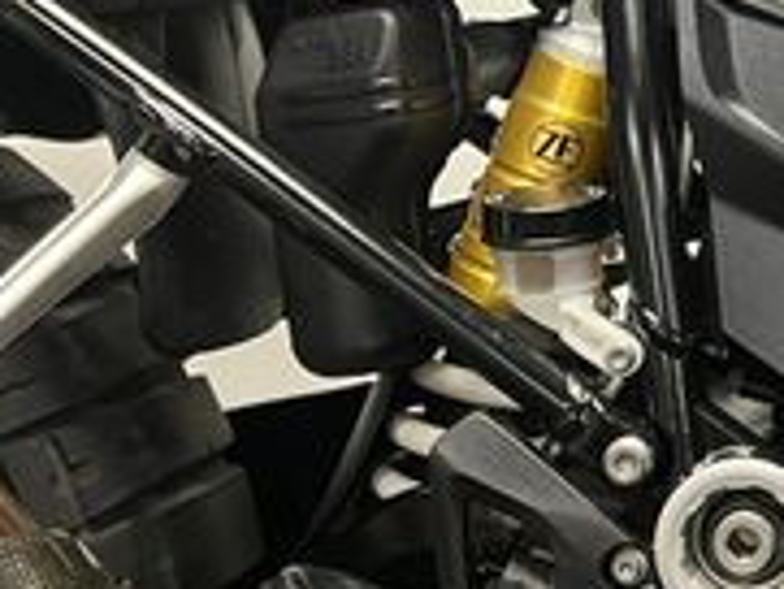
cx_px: 1144
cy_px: -17
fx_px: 2085
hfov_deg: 19.0
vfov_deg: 15.7
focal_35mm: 92
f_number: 1.6
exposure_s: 1/50
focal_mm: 5.1
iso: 400
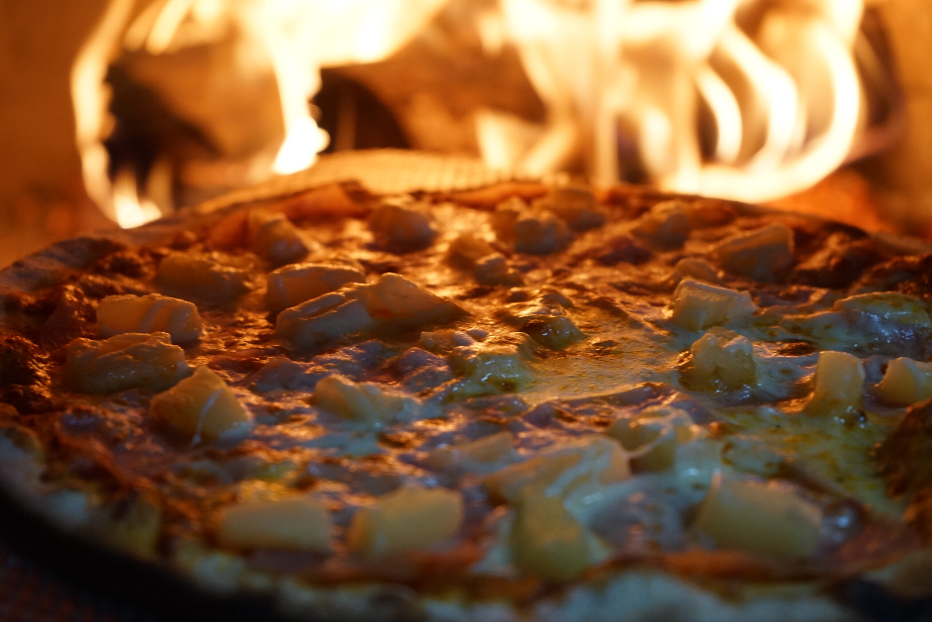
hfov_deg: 28.8
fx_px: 1812
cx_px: 466
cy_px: 311
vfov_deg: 19.5
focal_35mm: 70
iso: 2000
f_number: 5.6
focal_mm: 70
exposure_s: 1/80
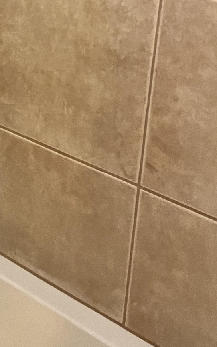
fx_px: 691
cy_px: -41
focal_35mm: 73
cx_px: -112
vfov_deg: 25.9
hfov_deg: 16.3
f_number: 1.6
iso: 500
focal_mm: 5.1
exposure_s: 1/30
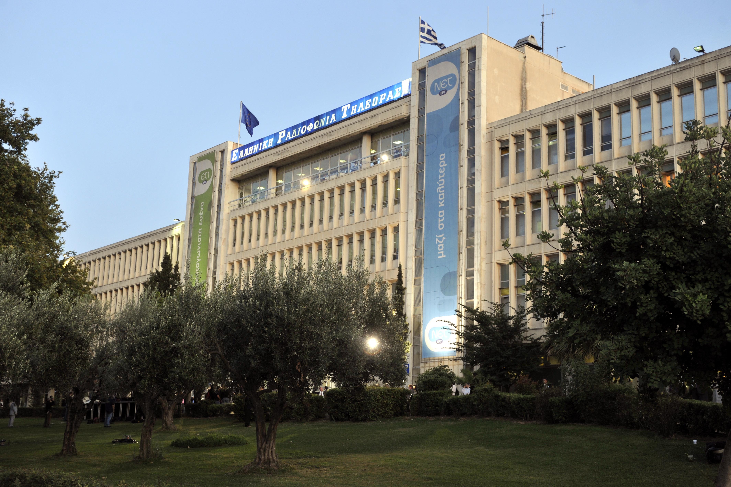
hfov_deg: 41.1
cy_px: 244
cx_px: 366
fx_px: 974
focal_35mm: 48
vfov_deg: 28.0
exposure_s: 1/100
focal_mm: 48
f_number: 4
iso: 1000
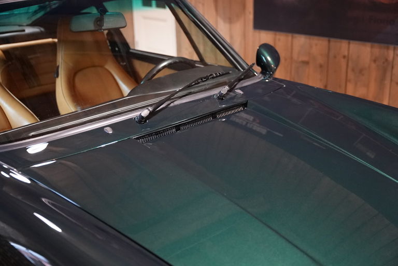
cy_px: 133
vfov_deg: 30.4
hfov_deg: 44.2
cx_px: 199
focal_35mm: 44
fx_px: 490
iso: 10000
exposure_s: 1/160
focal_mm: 44.3
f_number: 2.8
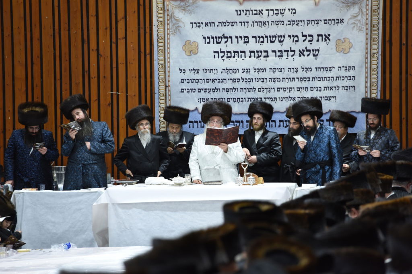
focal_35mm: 195
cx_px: 206
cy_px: 137
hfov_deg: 10.5
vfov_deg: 7.0
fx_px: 2232
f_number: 4
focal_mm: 195
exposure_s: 1/100
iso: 1250
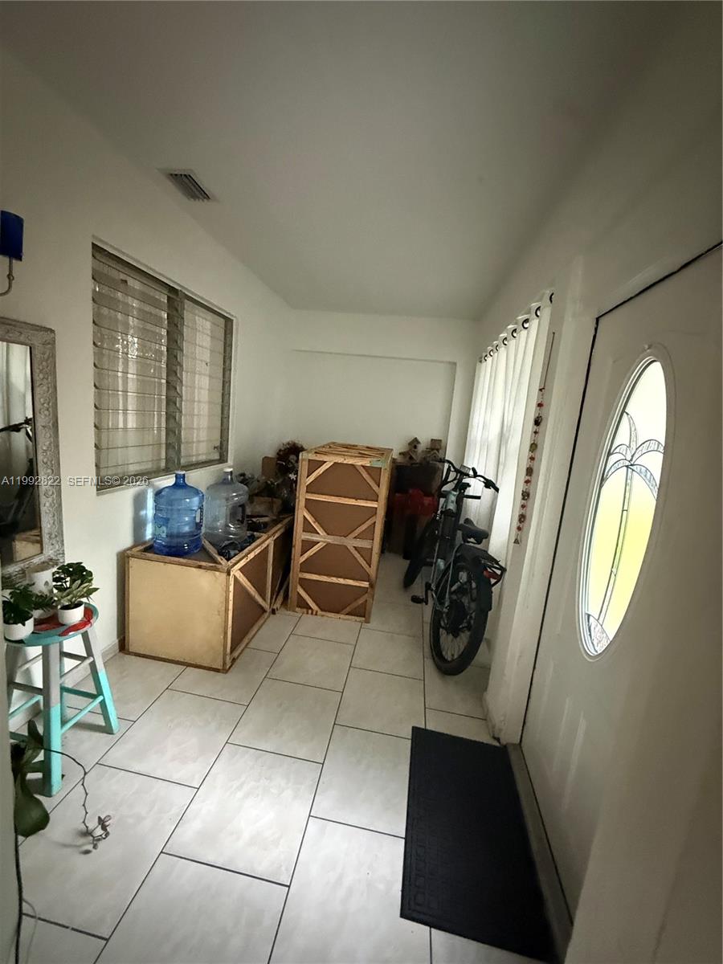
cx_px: 362
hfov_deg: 85.7
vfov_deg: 102.1
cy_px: 482
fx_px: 390
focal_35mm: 14
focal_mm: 2.22
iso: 1250
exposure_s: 1/30
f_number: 2.2
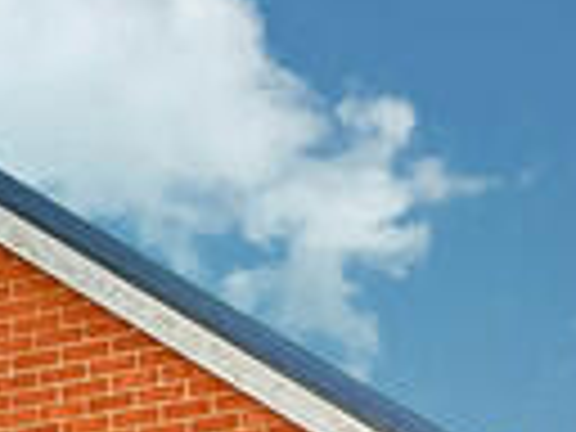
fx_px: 1864
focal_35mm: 112
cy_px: 1278
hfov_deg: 16.3
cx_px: 810
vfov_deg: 10.0
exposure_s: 1/110
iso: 40
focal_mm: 2.22
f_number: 2.2
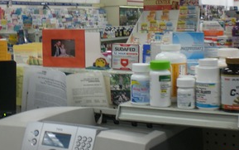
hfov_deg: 29.7
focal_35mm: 69
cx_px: 93
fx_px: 450
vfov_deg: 18.7
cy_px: 33
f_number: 3.1
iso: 100
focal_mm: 6.3
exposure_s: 1/80
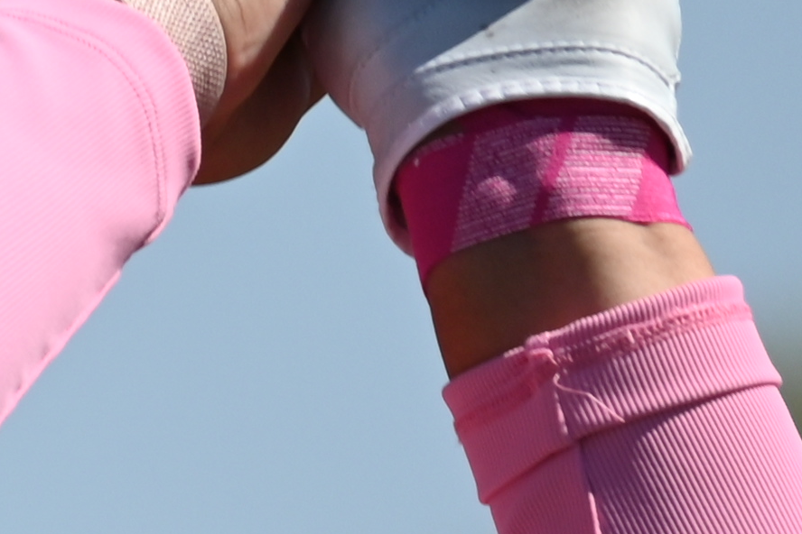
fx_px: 52371
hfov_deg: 0.9
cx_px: -1056
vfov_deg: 0.6
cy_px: 705
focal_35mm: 2351
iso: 100
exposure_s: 1/640
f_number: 6.3
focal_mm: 250
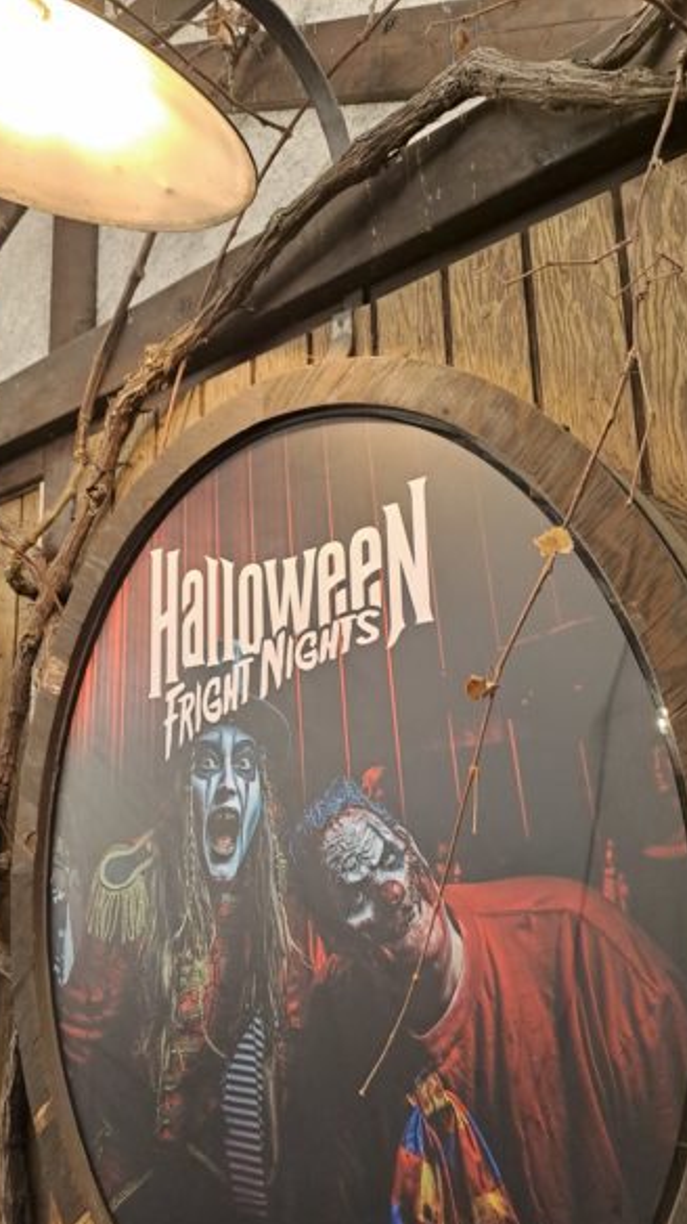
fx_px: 908
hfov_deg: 41.2
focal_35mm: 28
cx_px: 272
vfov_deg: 67.9
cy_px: 627
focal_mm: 4.65
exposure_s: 1/33
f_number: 1.8
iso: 160
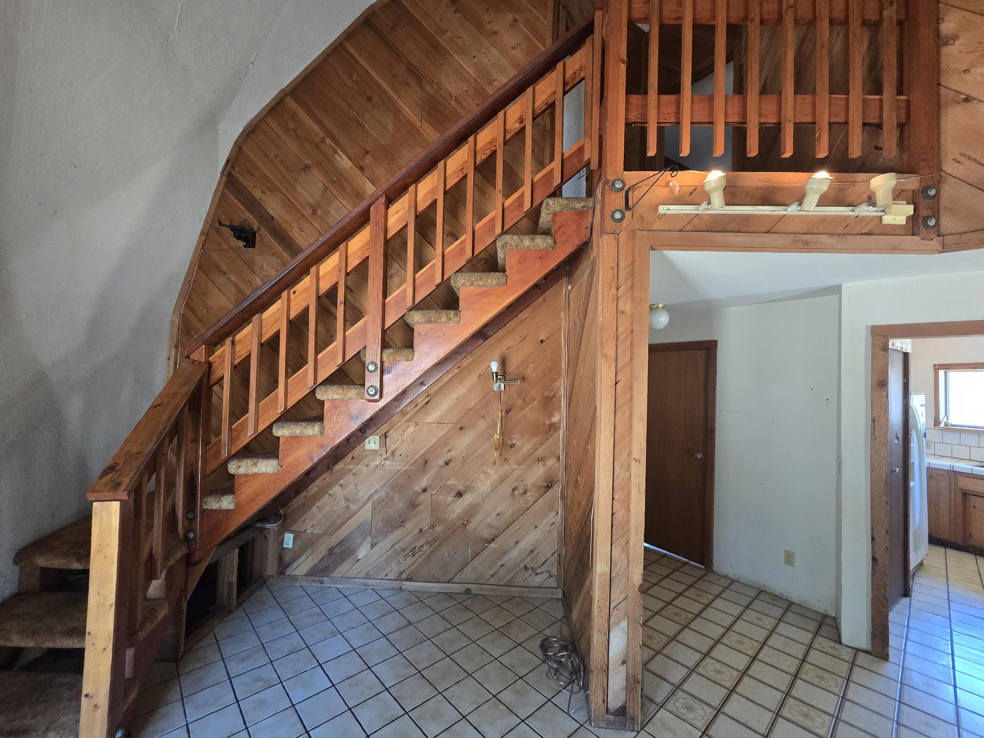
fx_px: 370
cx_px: 492
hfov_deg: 106.2
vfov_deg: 89.9
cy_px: 369
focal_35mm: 13
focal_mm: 2.2
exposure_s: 1/60
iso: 400
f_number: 2.2
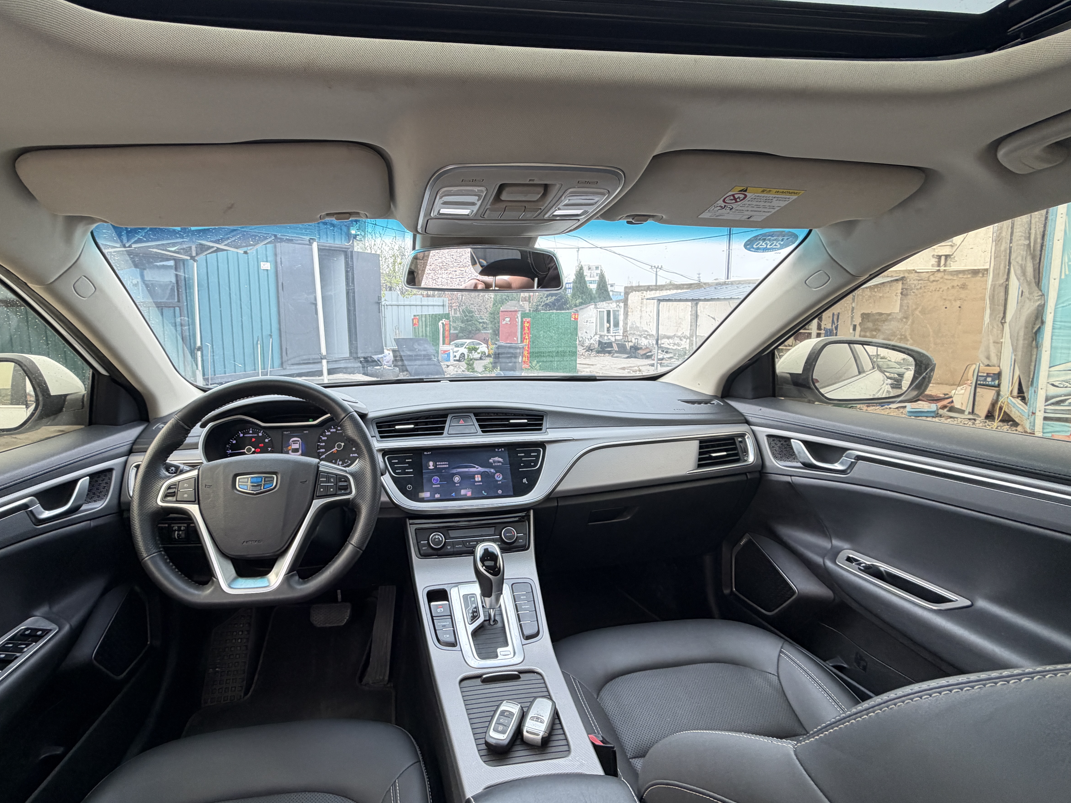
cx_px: 462
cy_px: 371
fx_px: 526
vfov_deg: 74.6
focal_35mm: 17
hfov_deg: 90.5
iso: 125
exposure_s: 1/121
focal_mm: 2.22
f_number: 2.2
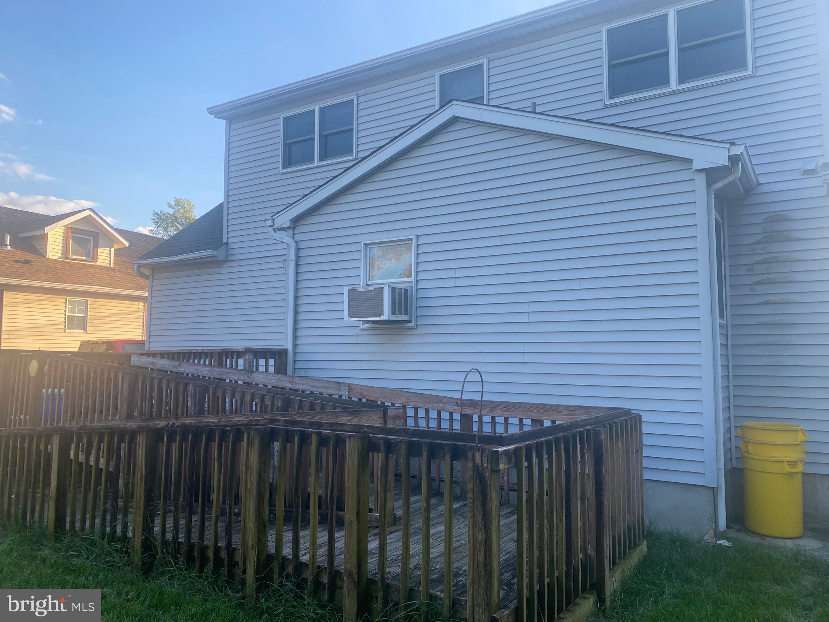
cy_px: 311
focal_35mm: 26
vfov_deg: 53.1
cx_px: 414
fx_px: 623
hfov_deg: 67.3
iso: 32
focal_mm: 4.25
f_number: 1.8
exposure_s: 1/368
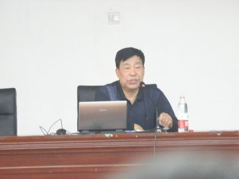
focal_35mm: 504
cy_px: 90
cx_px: 120
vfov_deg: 3.0
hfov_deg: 3.9
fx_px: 3480
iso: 1000
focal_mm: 90
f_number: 4.4
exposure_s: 1/8
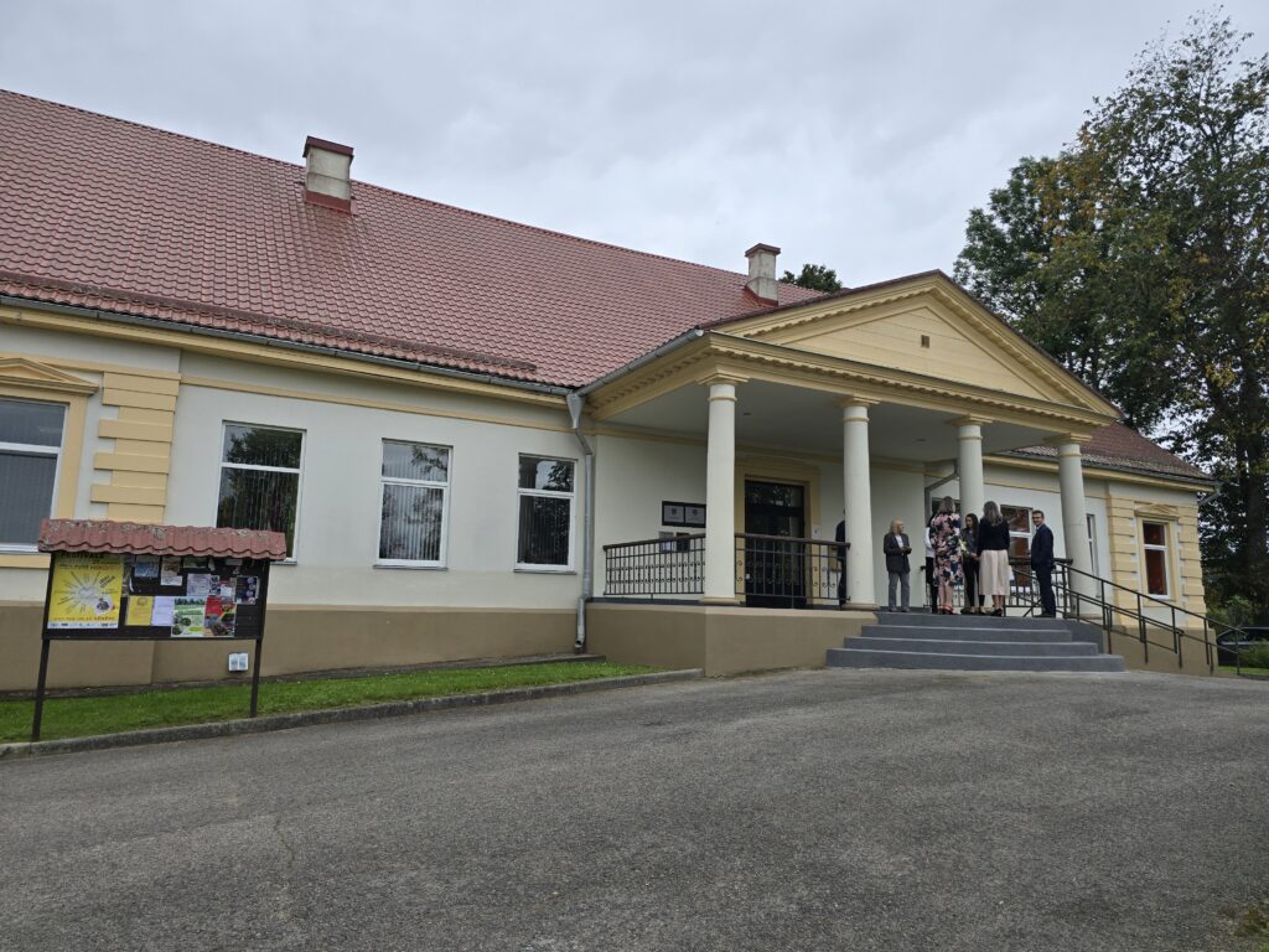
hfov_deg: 73.9
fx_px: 843
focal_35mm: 23
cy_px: 476
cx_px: 634
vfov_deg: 58.9
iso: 12
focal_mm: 6.3
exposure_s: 1/374
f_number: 1.7
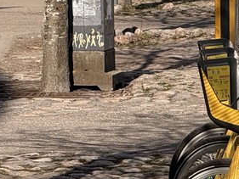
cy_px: 135
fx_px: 3543
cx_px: 352
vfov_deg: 2.9
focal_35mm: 513
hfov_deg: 3.8
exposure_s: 1/1689
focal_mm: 15.66
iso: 50
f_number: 2.8
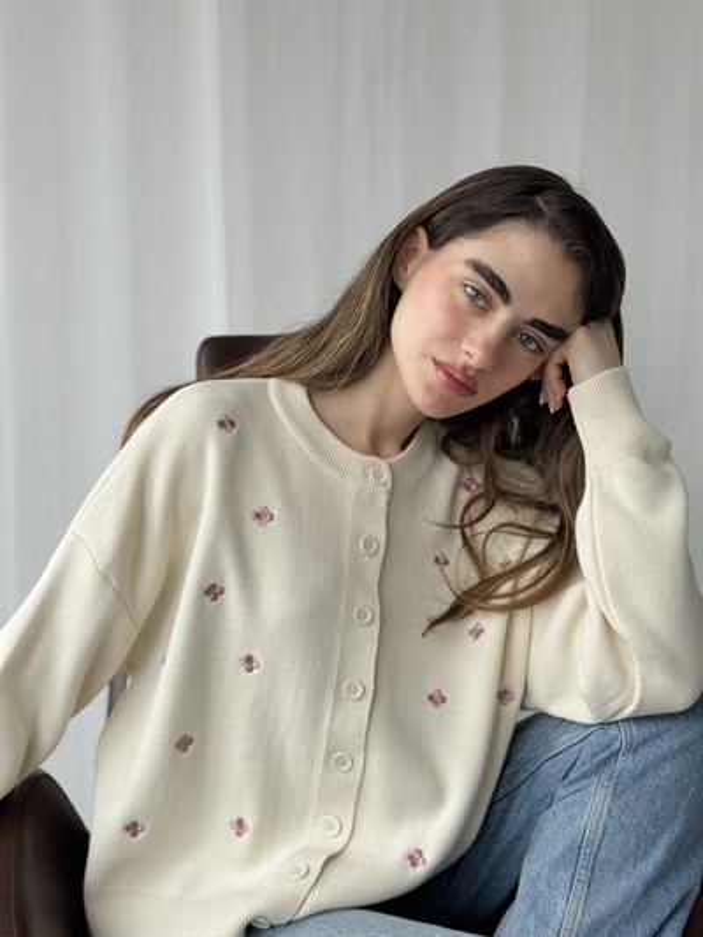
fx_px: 1299
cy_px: 468
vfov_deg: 39.6
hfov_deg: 30.3
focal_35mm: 48
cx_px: 352
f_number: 1.78
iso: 64
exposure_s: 1/297
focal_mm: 6.76
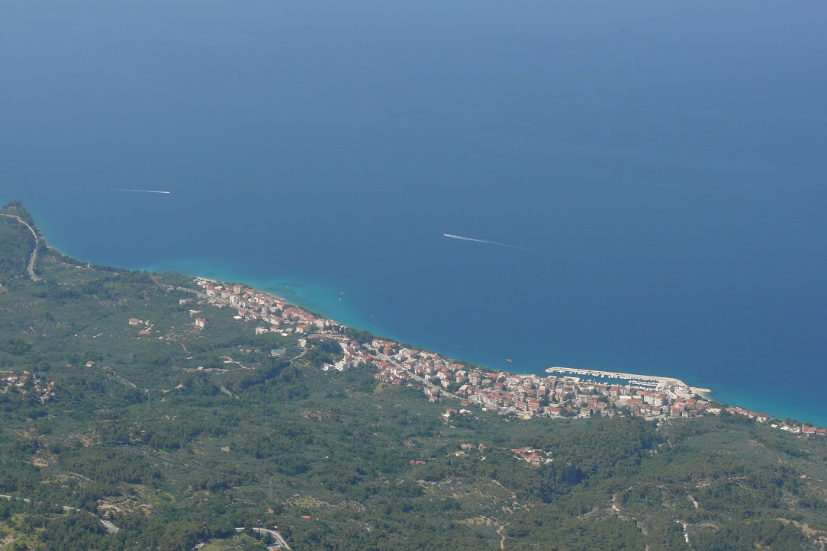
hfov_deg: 24.5
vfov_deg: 16.5
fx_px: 1907
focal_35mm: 83
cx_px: 411
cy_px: 258
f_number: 6.3
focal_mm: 16.7
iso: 100
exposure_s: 1/400
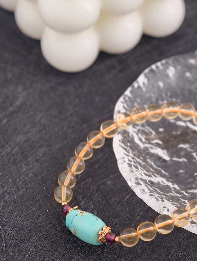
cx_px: 116
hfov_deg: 12.6
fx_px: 894
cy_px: 152
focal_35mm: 118
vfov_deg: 16.7
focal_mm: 22.48
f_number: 2.67
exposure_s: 1/160
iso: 125
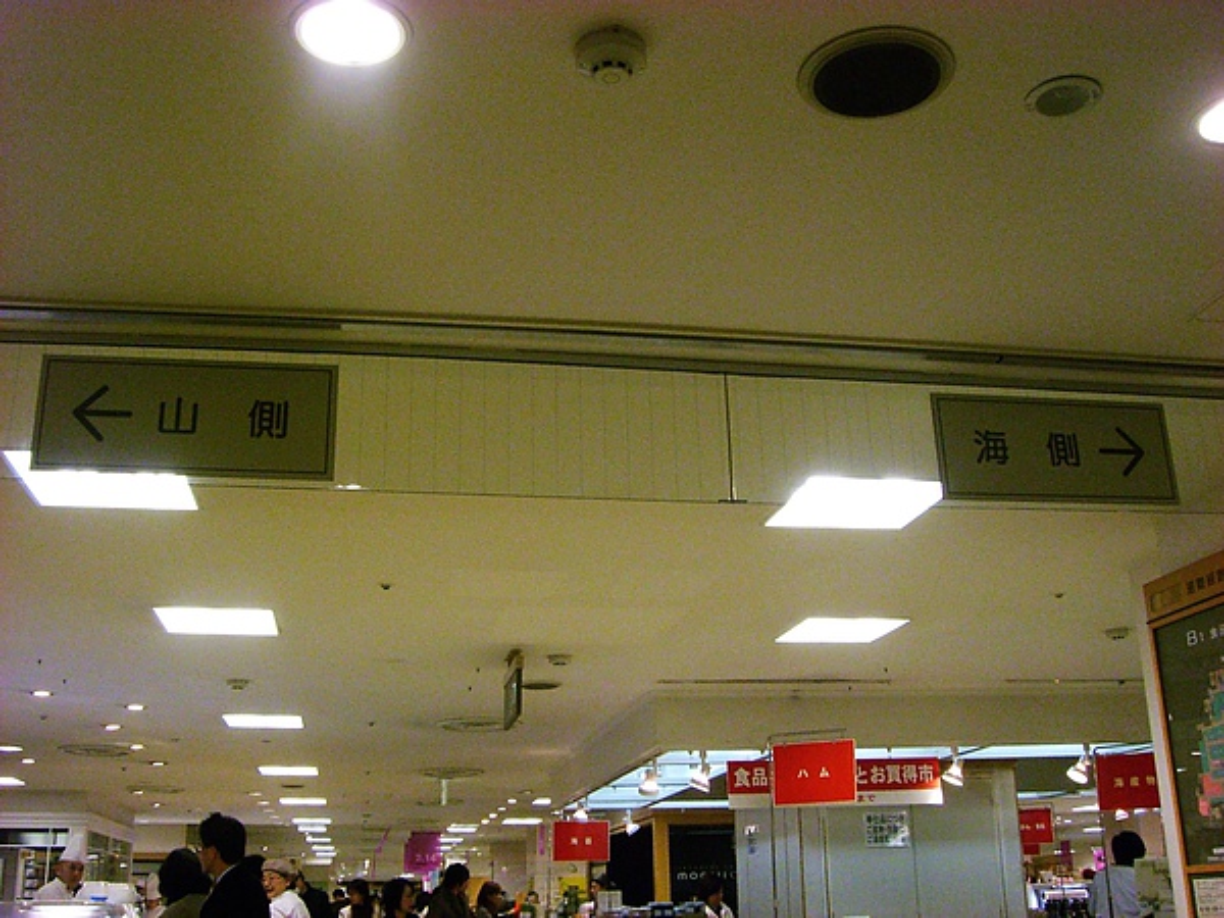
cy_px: 459
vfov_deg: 37.7
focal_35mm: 38
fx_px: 1344
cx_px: 612
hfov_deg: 49.0
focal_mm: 6.2
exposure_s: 1/160
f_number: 4.3
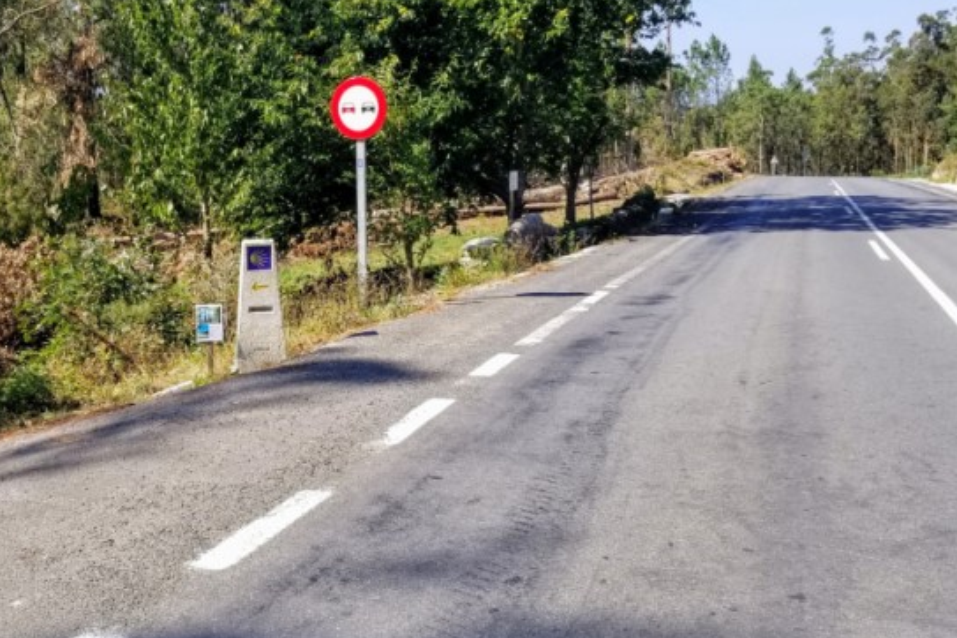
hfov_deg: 44.3
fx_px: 1143
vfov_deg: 31.2
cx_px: 266
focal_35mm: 43
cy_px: 314
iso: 50
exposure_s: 1/1488
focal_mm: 4.3
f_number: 1.7
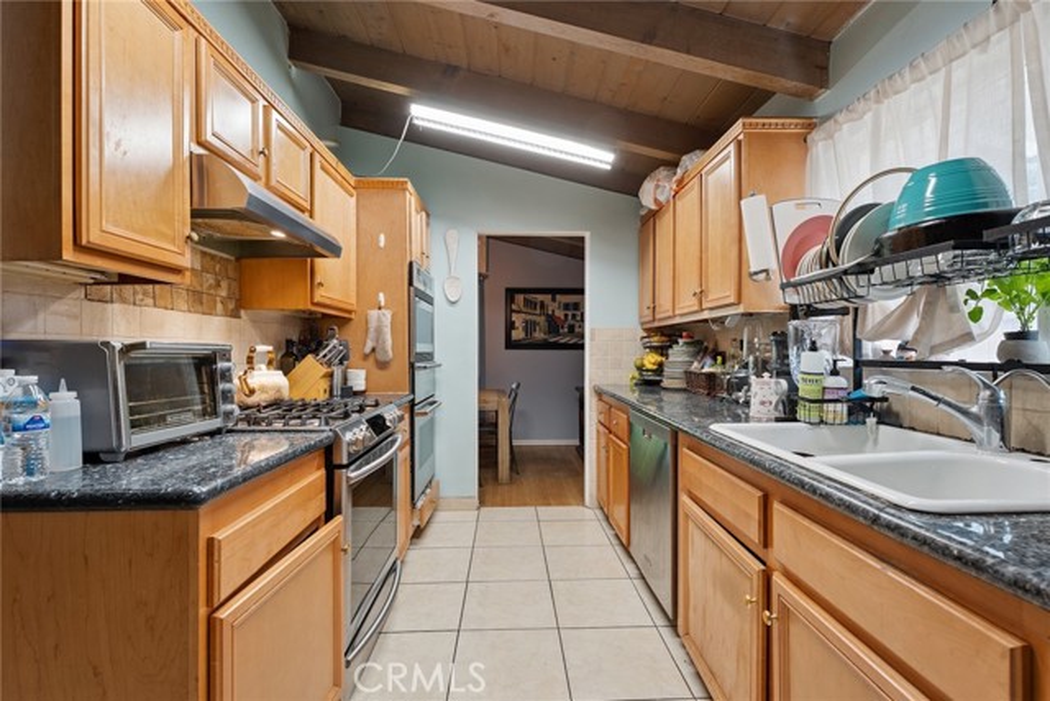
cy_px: 350
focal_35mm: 16
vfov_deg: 73.4
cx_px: 525
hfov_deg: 96.4
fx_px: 470
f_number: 8
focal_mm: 16.1
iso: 160
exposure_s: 1/5
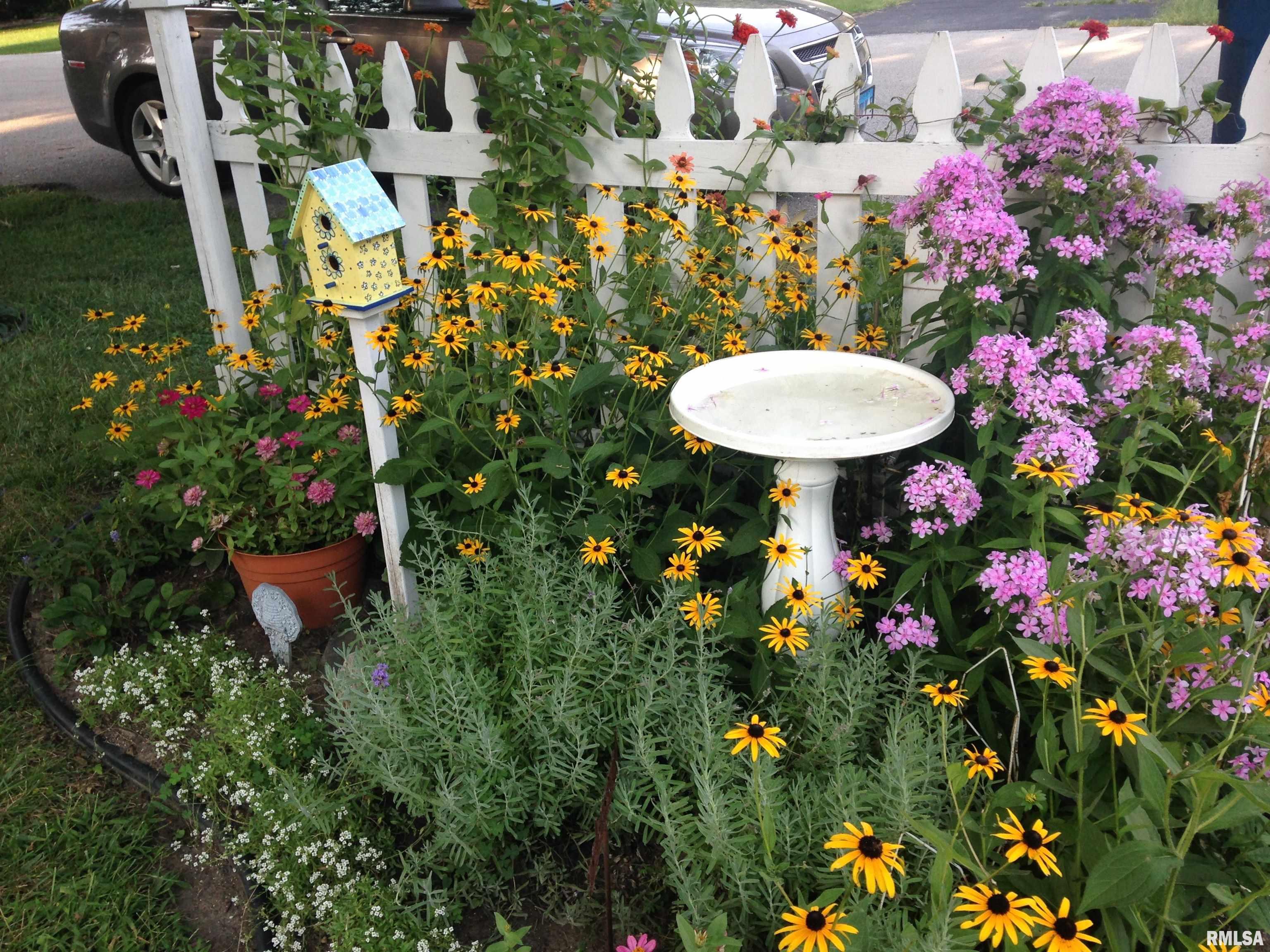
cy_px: 476
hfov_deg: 55.4
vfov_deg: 42.9
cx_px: 635
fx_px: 1211
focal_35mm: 33
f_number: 2.4
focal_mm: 4.12
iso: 50
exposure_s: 1/120
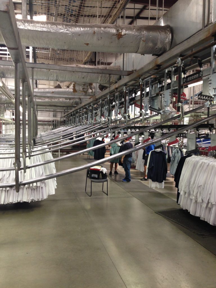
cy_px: 144
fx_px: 275
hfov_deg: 42.9
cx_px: 108
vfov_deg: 55.4
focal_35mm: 33
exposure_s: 1/20
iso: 80
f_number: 2.4
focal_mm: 4.12
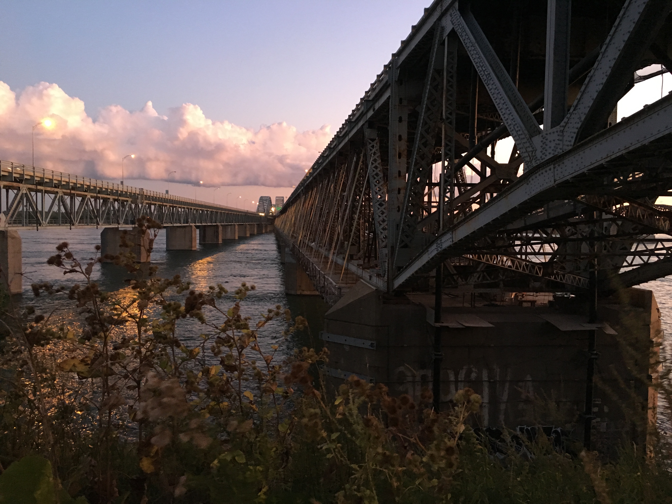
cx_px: 336
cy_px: 252
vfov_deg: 48.2
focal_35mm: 29
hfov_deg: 61.7
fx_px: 563
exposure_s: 1/15
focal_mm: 4.15
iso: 200
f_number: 2.2
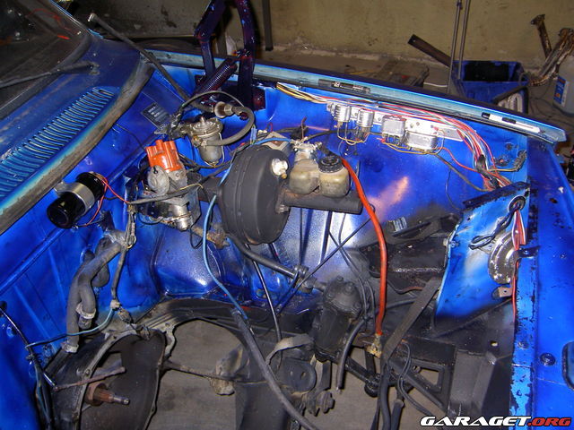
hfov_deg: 54.0
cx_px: 287
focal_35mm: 34
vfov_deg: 41.8
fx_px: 564
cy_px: 215
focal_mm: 5.6
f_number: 2.8
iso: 100
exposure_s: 1/60
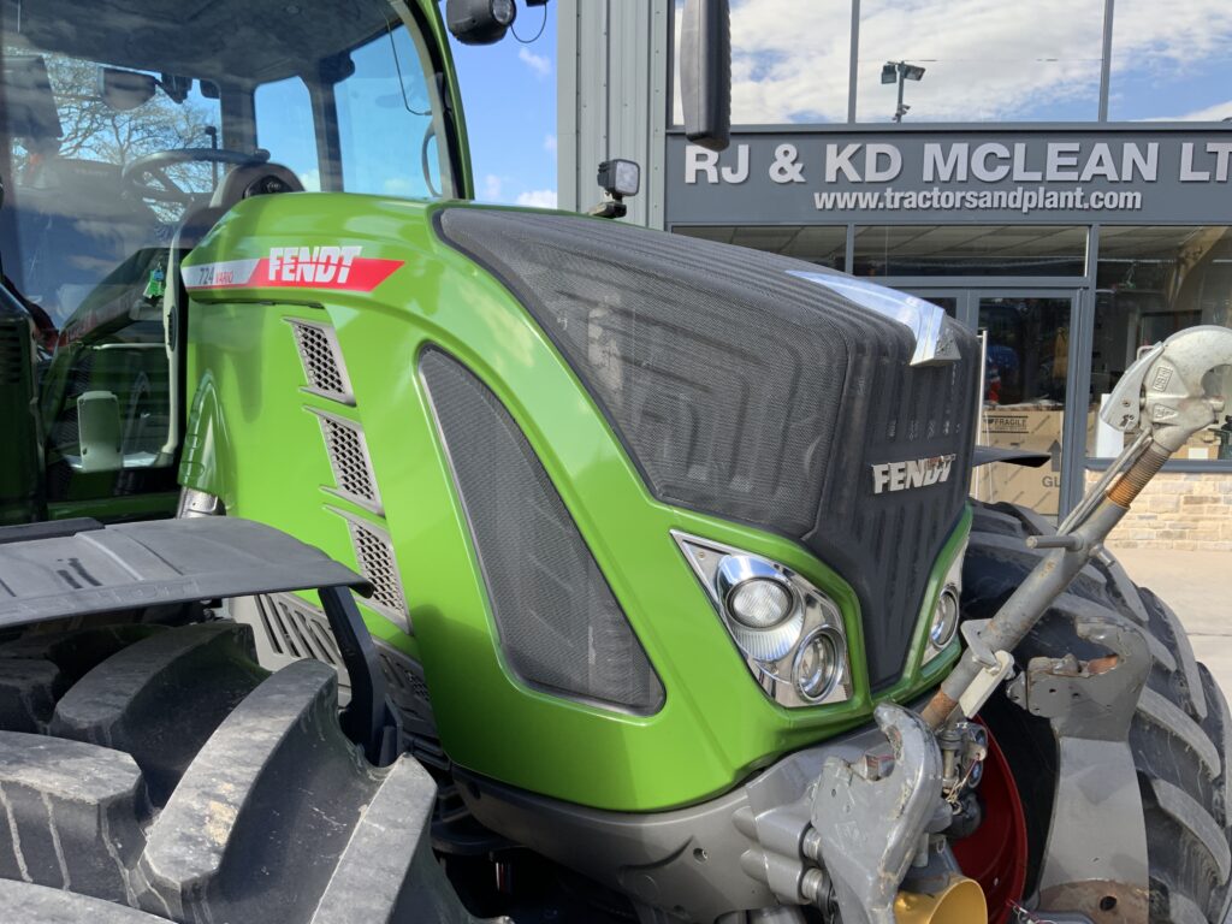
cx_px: 616
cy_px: 462
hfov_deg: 61.7
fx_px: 1032
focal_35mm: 29
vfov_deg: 48.2
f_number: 1.8
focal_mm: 3
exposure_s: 1/504
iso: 16
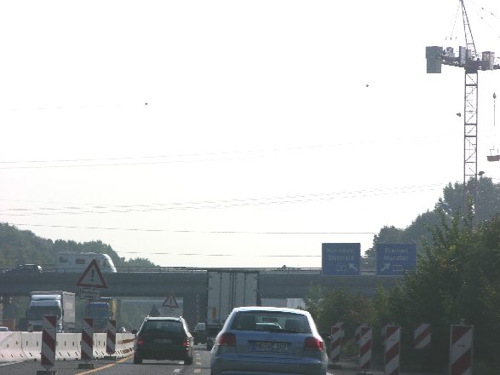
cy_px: 188
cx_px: 250
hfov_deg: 7.3
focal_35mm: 270
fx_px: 3899
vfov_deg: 5.5
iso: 50
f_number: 7.4
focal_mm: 67.7
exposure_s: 1/227
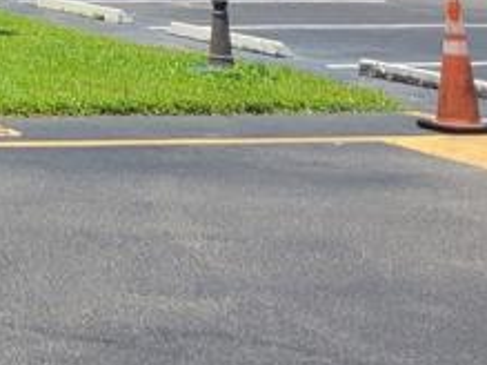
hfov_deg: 15.2
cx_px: -362
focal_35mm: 114
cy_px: -258
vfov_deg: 12.1
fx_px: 1603
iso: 40
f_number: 1.8
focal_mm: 5.4
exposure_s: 1/2099
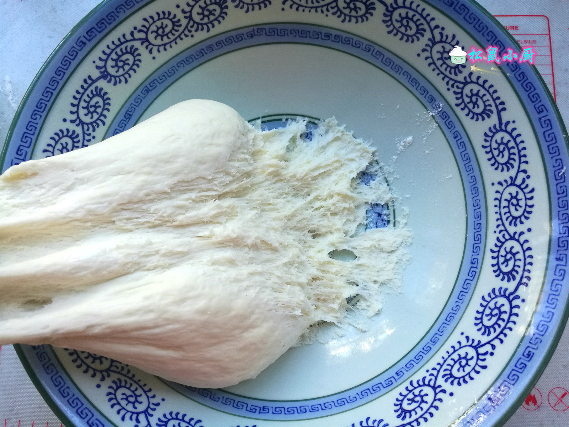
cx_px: 284
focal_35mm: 27
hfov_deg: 65.3
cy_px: 214
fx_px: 444
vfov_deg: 51.4
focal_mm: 4.04
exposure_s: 1/40
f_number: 2
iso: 100
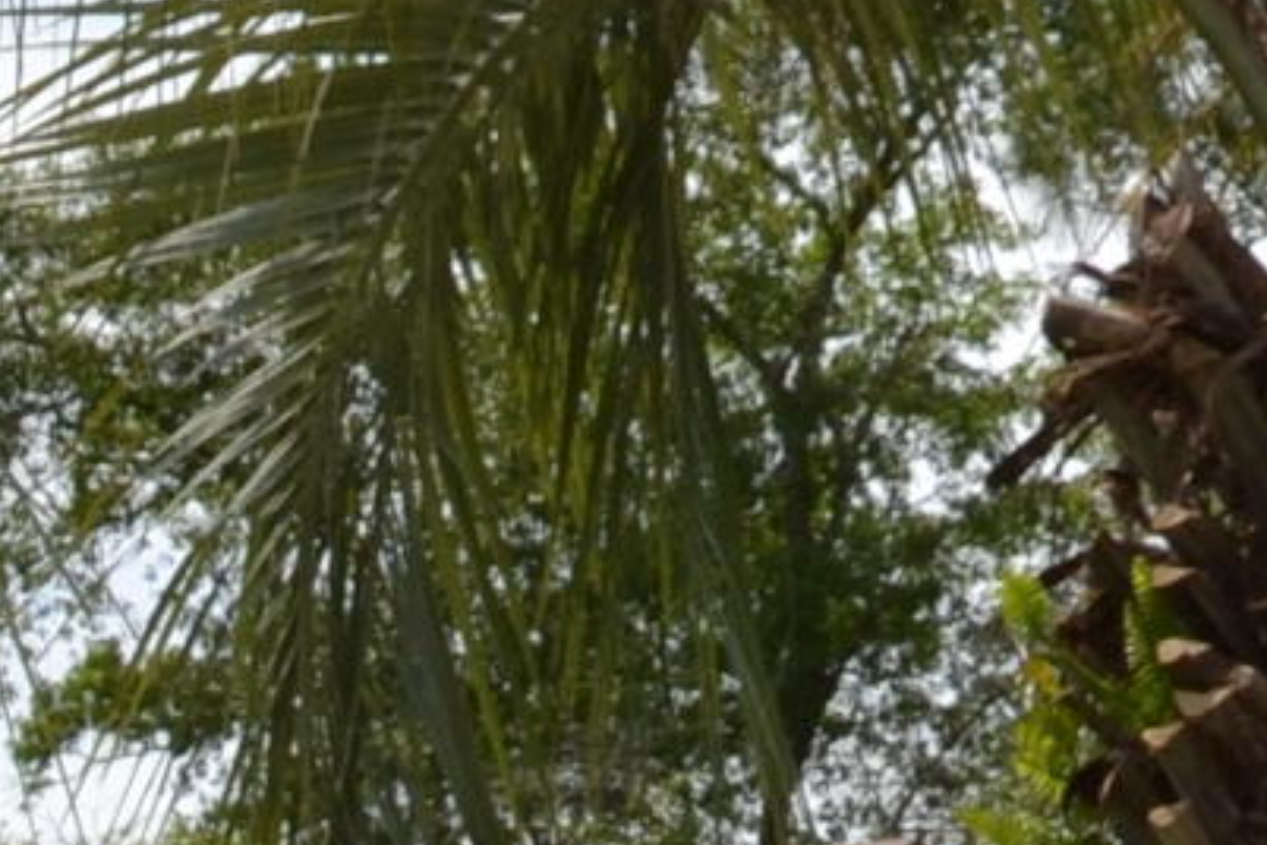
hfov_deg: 8.8
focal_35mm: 213
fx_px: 7486
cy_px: 2381
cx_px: -1784
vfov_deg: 6.0
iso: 100
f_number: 10
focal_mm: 19
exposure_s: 1/200
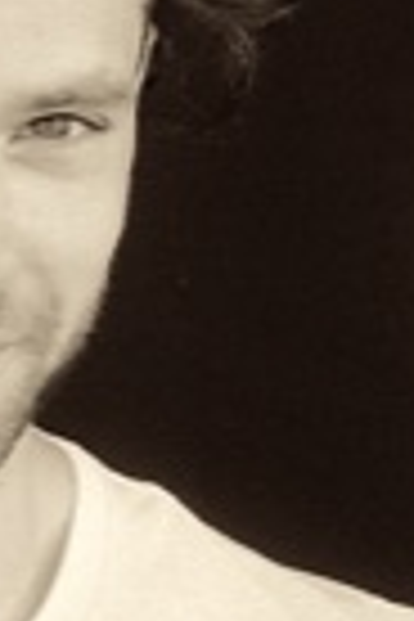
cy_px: 1107
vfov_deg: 4.3
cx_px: -119
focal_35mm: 480
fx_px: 8279
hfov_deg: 2.9
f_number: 11
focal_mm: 55
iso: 1250
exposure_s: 1/100
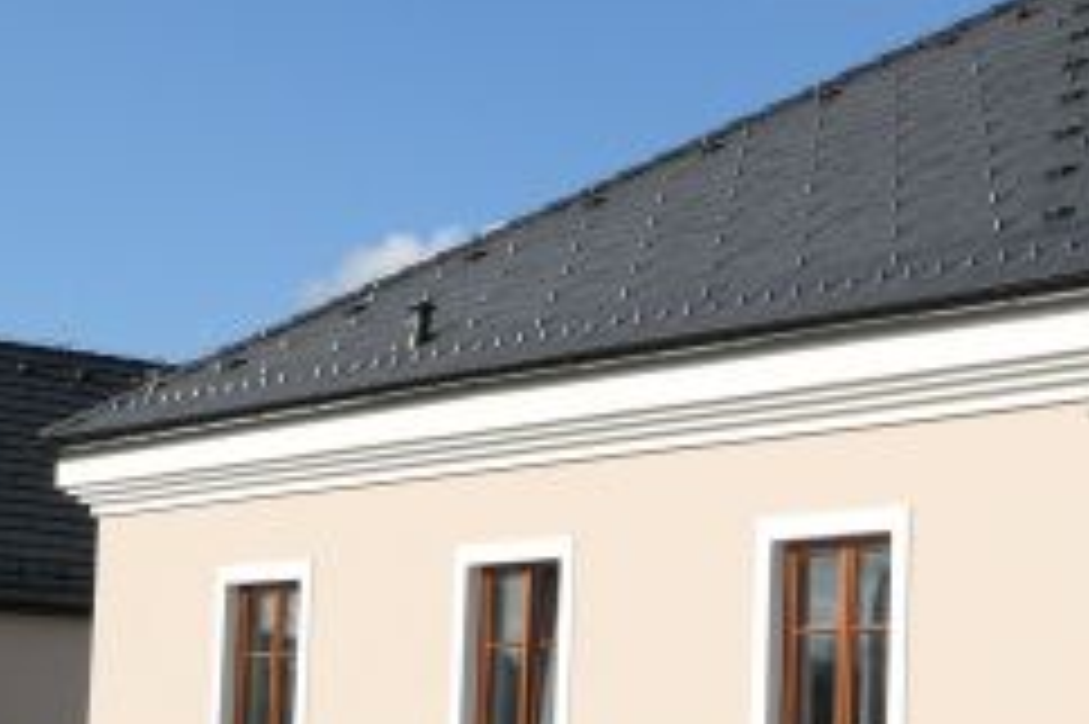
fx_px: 2902
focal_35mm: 96
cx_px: 918
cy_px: 542
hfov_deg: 20.9
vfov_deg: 14.2
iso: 125
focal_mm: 10.5
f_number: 3.5
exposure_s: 1/1600
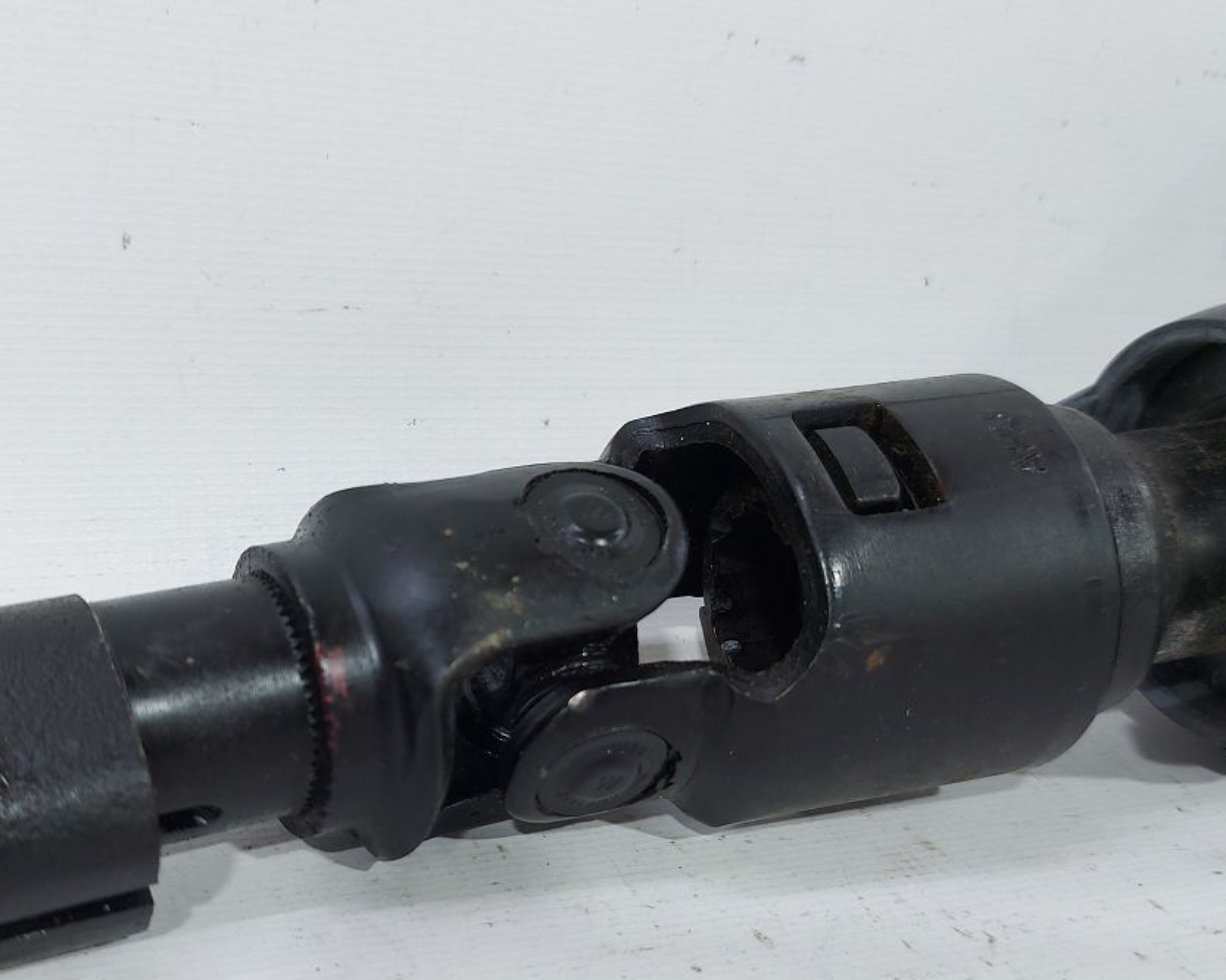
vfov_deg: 38.0
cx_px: 467
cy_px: 606
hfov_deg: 46.5
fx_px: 1415
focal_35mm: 39
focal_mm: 5.23
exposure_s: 1/50
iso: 64
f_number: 1.8
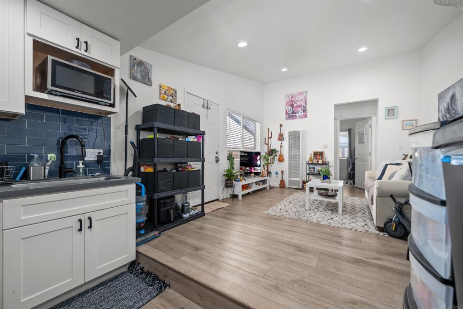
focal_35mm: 14
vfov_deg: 81.2
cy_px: 154
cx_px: 232
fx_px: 180
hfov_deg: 104.2
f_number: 8
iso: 100
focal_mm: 14
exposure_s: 1/2.5
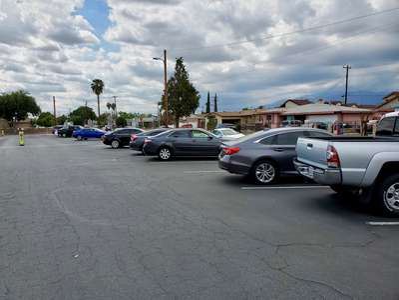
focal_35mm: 26
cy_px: 150
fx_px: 300
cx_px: 200
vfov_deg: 53.1
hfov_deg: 67.3
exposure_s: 1/2054
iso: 50
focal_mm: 4.3
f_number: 2.4
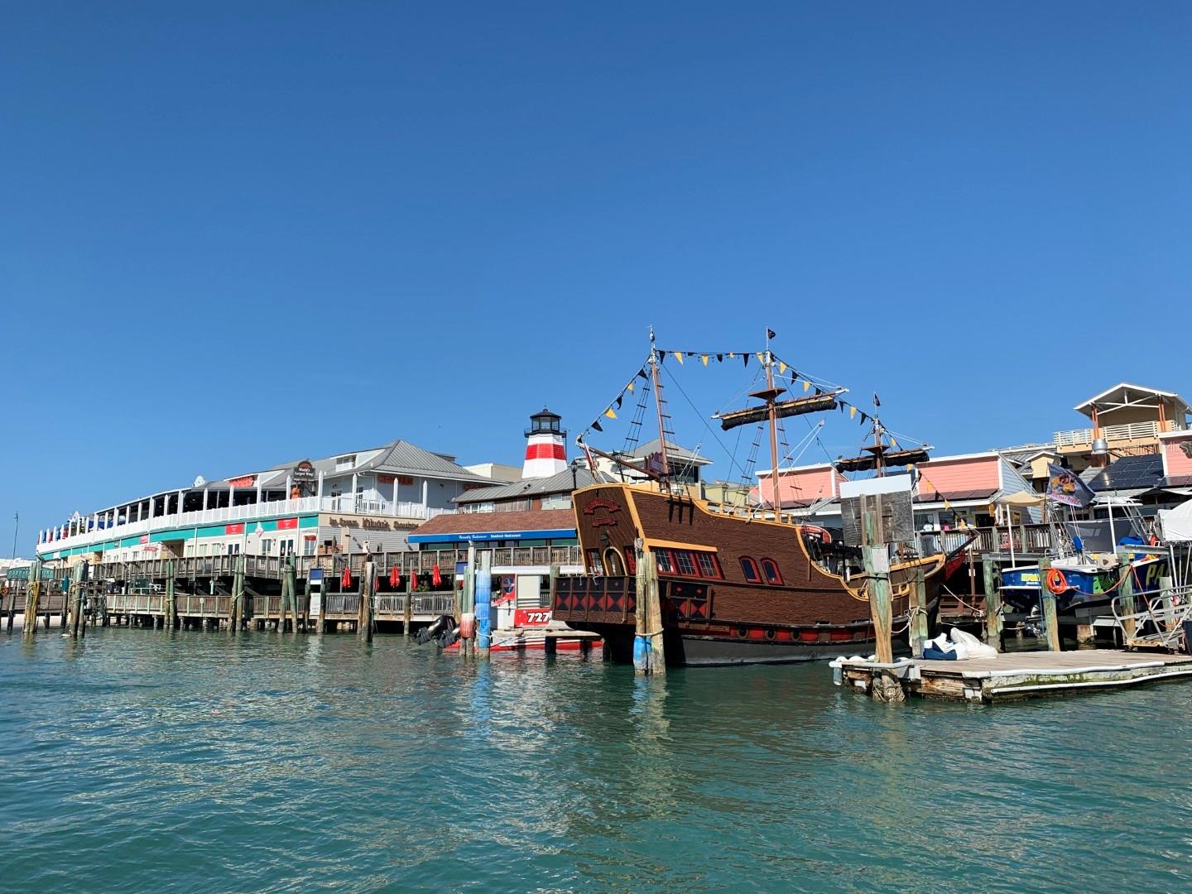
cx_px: 596
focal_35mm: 26
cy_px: 447
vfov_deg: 53.1
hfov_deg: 67.3
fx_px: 895
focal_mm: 4.25
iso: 25
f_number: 1.8
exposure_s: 1/2915
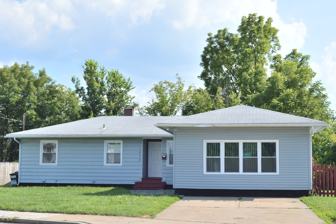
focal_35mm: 60
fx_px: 560
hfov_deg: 33.4
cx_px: 168
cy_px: 112
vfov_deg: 22.6
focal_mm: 40
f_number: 7.1
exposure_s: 1/200
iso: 100
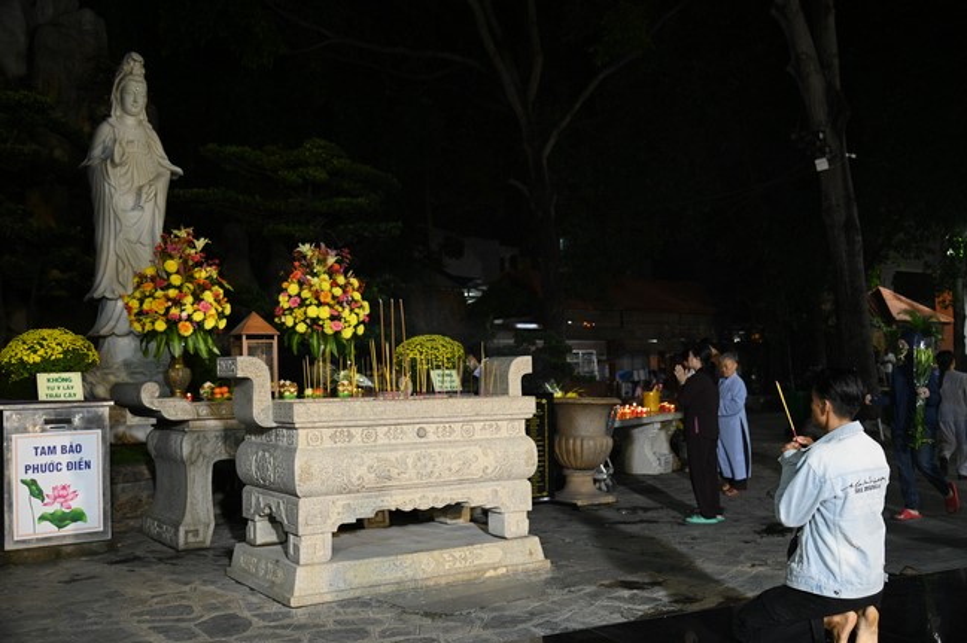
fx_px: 940
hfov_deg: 54.5
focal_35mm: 35
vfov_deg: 37.8
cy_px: 322
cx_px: 484
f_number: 4.5
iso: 6400
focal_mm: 35
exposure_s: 1/250
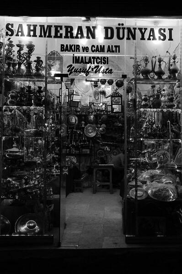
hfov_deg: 36.8
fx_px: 274
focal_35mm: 36
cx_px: 91
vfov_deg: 53.2
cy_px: 137
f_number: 5.6
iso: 400
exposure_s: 1/50
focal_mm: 24
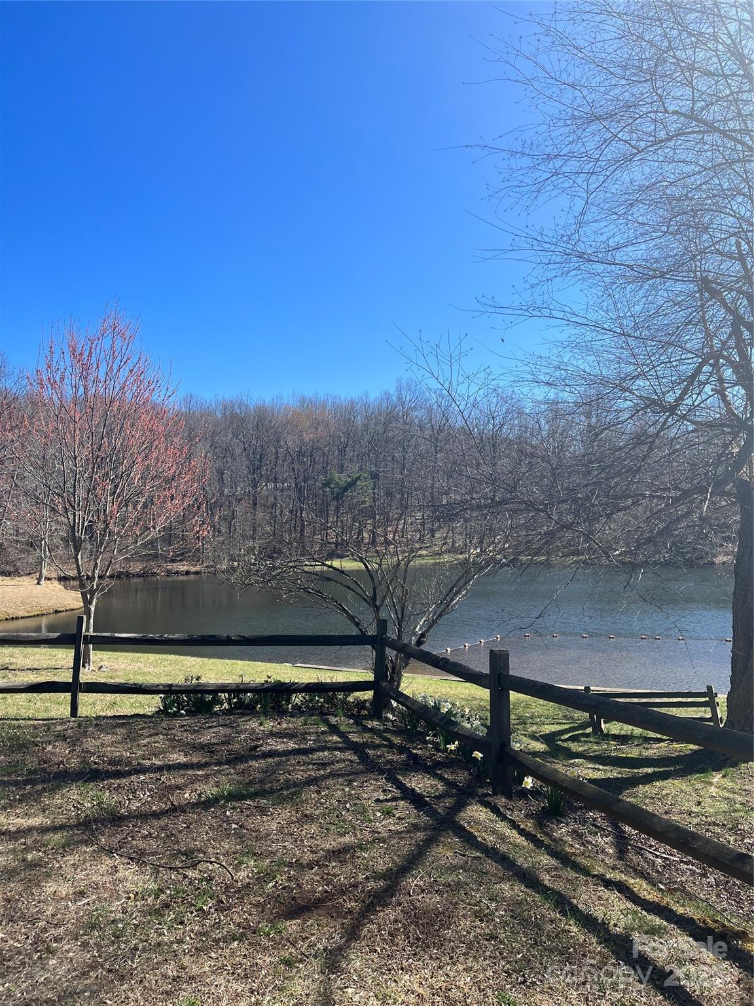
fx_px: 755
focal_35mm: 26
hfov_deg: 53.1
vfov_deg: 67.3
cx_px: 377
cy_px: 503
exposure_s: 1/2309
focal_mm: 5.1
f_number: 1.6
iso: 50
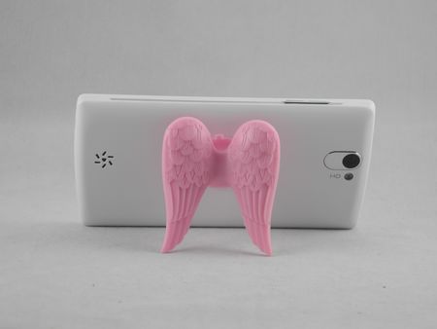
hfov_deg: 23.0
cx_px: 218
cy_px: 164
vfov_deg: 17.4
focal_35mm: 85
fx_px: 1074
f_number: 4
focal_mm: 18.1
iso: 100
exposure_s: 1/95.1
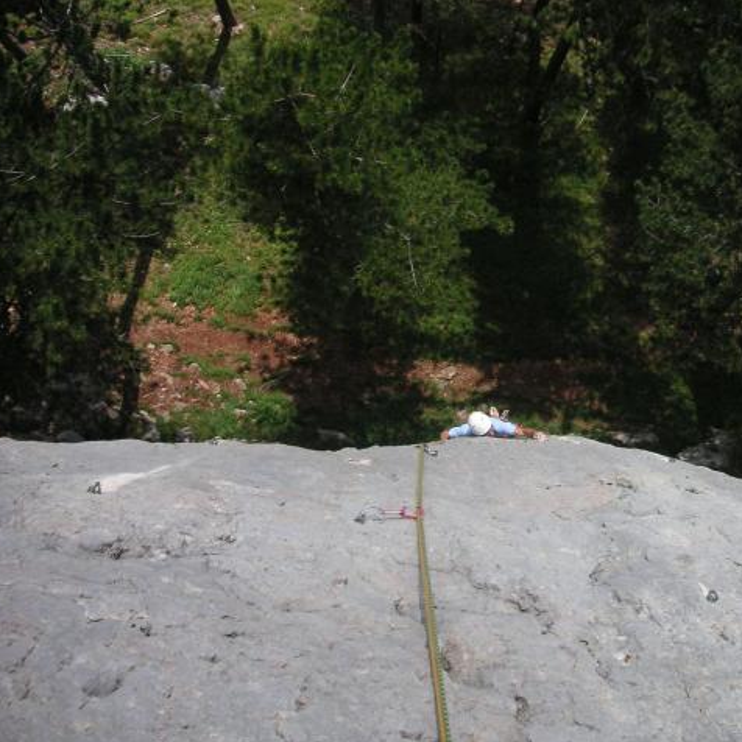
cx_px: 474
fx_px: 1067
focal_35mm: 44
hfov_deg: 38.1
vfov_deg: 38.3
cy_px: 373
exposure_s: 1/180
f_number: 6.7
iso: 50
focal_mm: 6.1
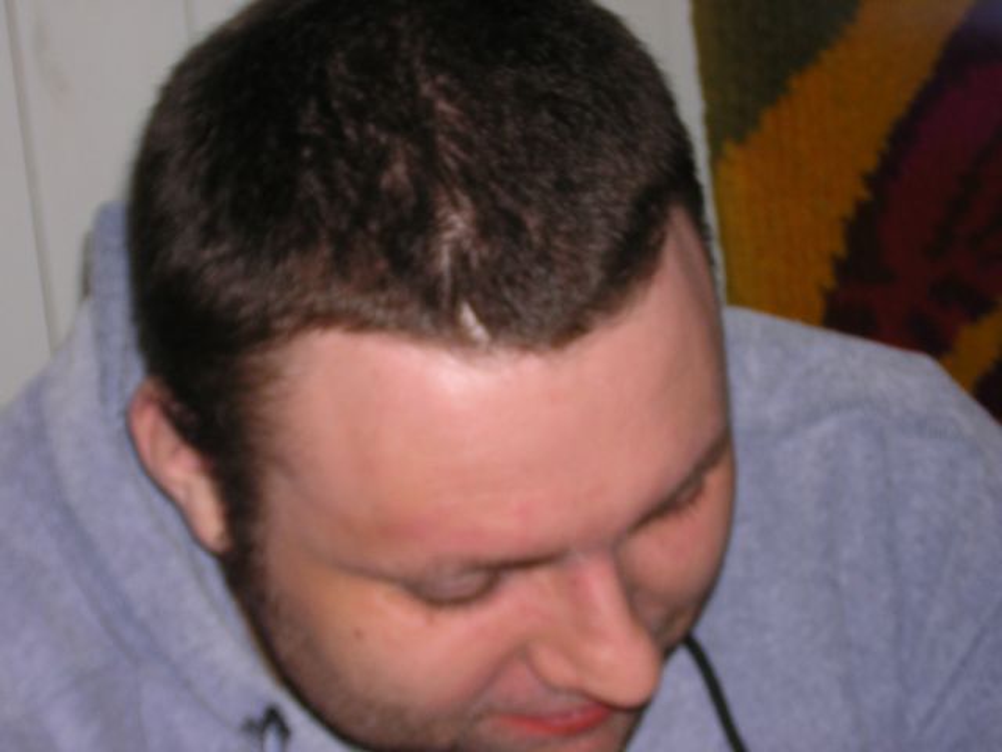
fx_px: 3126
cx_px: 501
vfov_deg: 13.7
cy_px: 376
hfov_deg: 18.2
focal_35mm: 108
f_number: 4.7
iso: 121
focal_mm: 14.1
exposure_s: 1/60.1
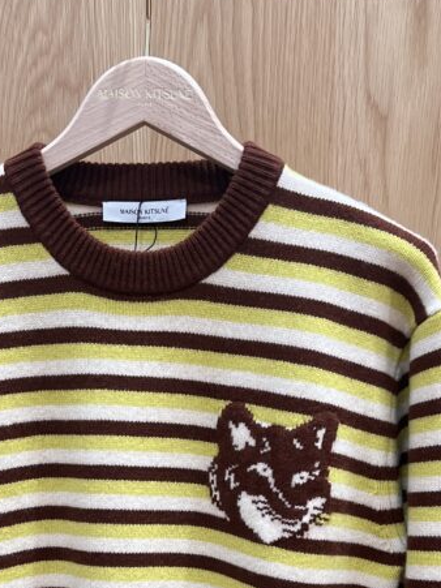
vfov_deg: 30.7
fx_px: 1003
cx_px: 149
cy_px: 566
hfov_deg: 24.7
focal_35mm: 59
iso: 125
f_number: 1.5
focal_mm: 5.7
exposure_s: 1/102
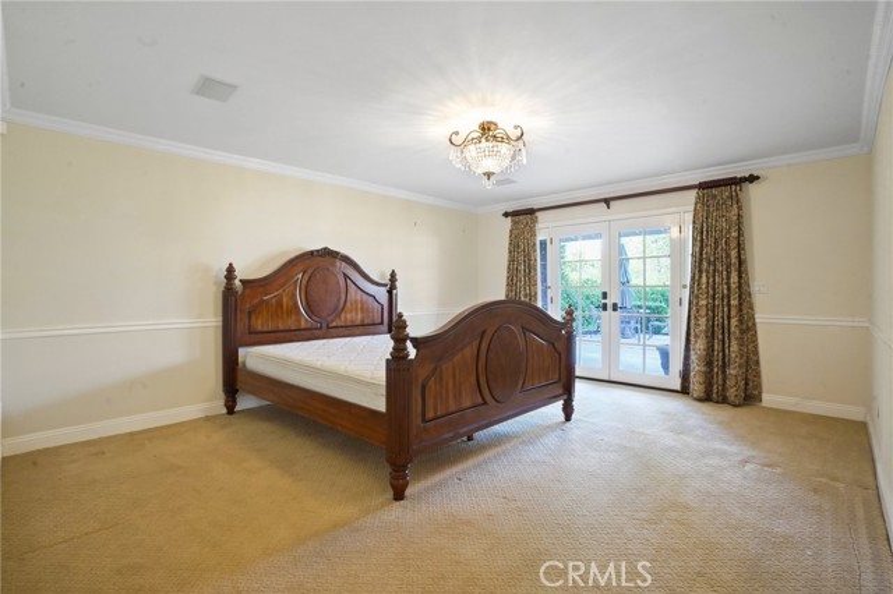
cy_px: 297
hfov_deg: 96.8
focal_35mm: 16
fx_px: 397
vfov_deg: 73.7
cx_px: 446
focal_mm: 16
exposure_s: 1/13
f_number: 11
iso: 12800
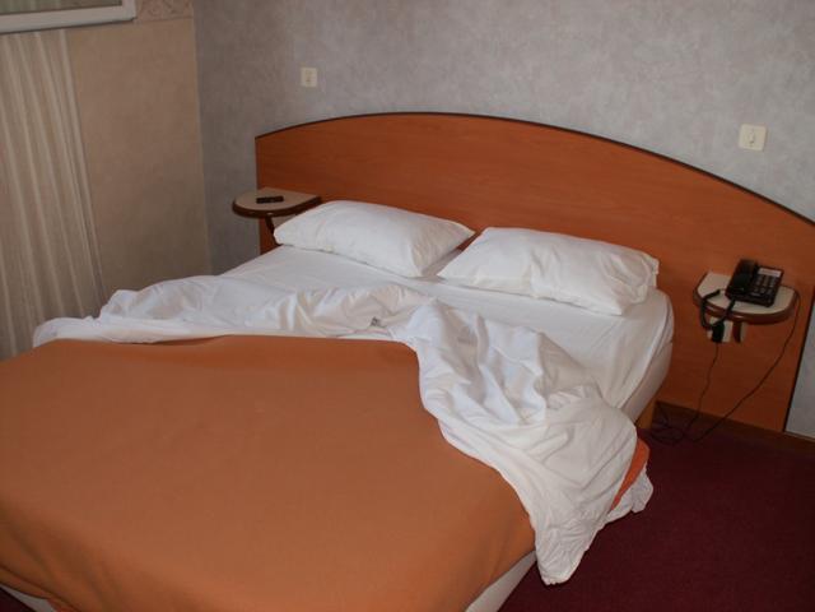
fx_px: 824
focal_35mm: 35
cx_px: 408
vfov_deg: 40.7
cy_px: 306
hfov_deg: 52.6
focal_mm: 5.86
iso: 50
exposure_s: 1/80
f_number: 2.8
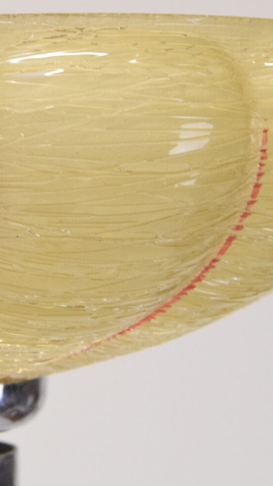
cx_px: -263
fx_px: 1841
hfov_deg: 8.1
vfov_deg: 15.0
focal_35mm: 143
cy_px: 171
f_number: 6.3
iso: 1600
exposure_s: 1/160
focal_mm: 30
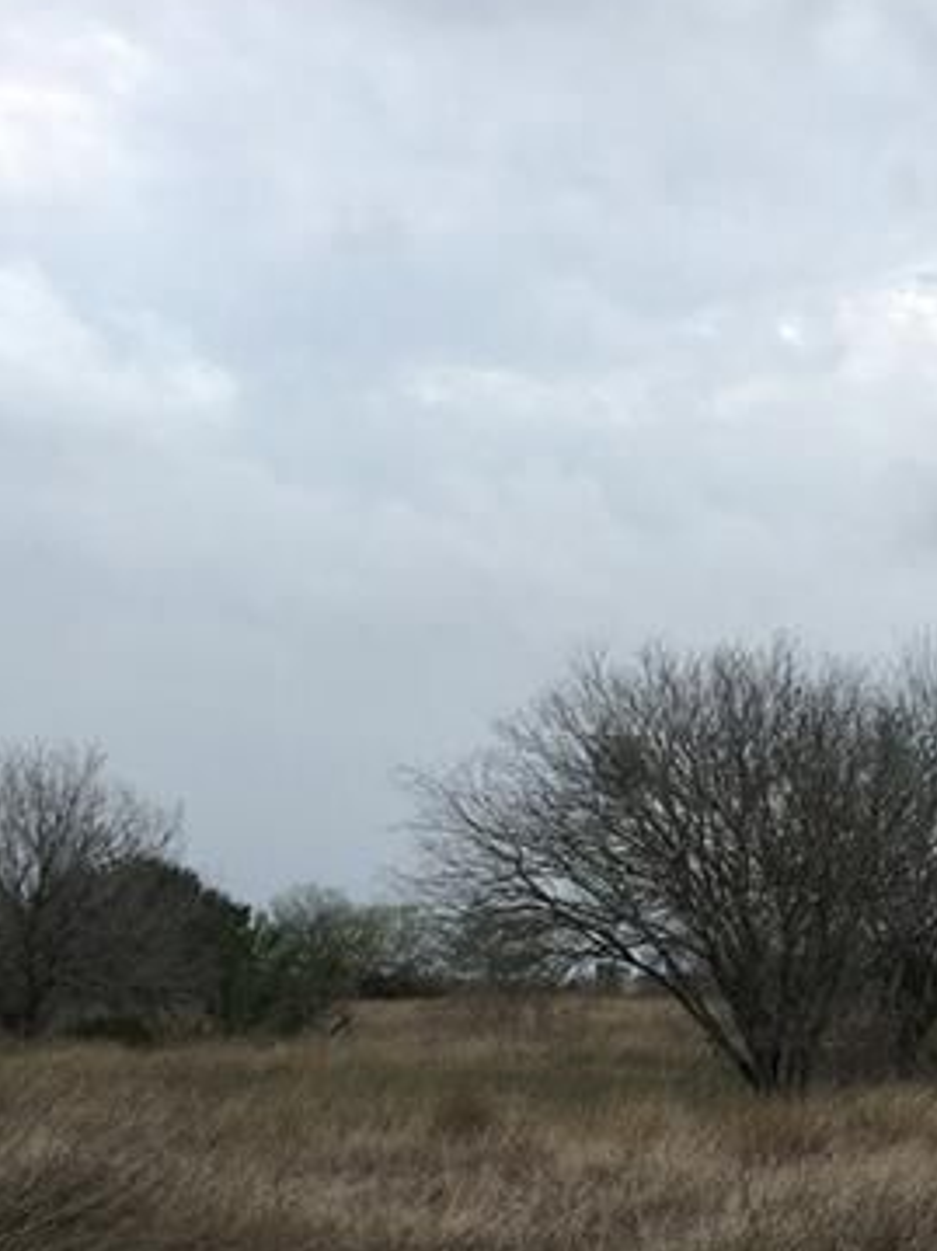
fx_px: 2239
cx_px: 777
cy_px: 958
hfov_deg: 23.2
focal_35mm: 62
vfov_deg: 30.6
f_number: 2.2
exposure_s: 1/1603
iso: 25
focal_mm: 4.15
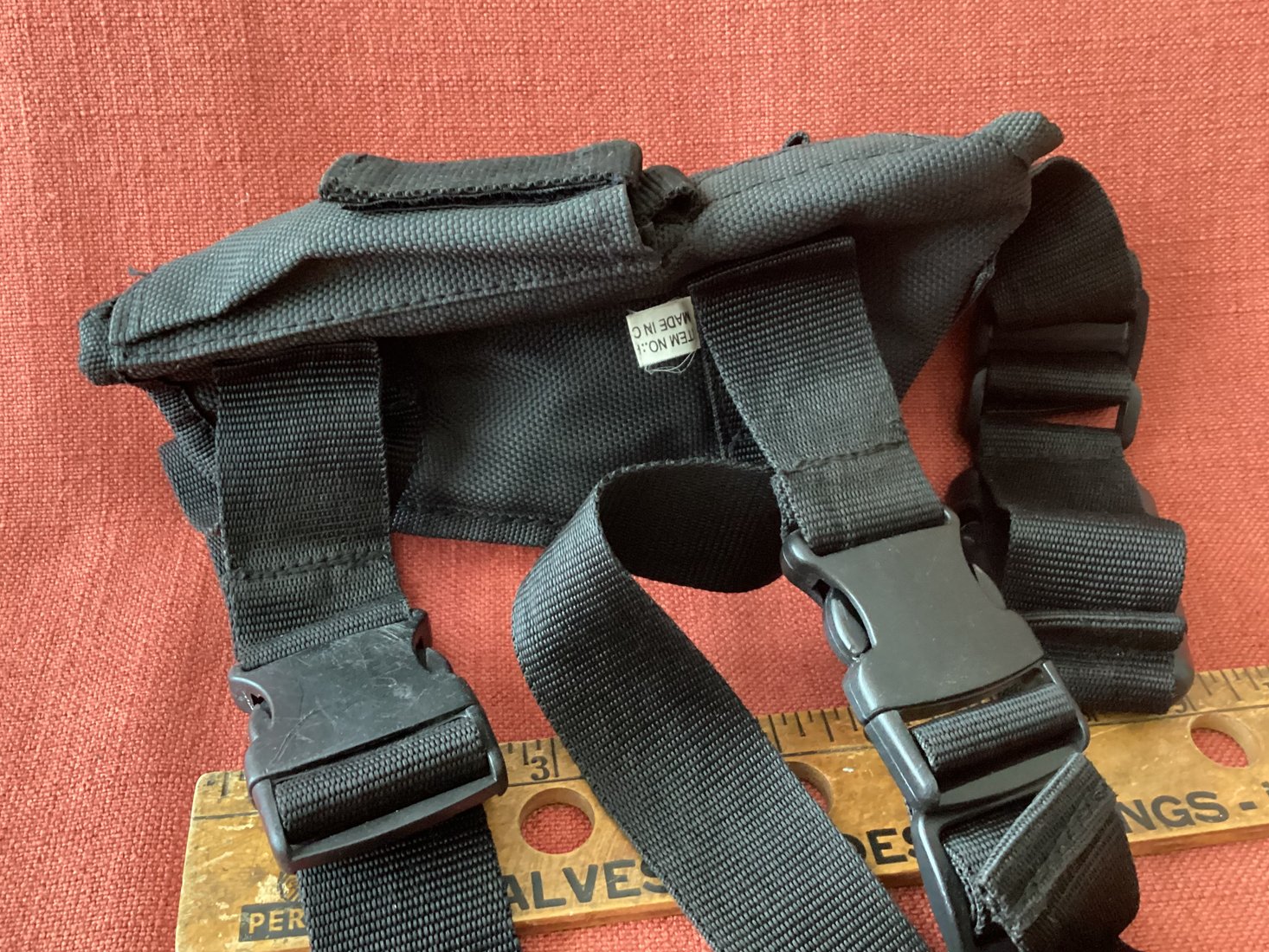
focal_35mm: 32
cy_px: 463
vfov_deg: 44.2
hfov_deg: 56.8
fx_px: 1173
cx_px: 640
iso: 640
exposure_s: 1/20
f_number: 2.4
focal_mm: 3.3
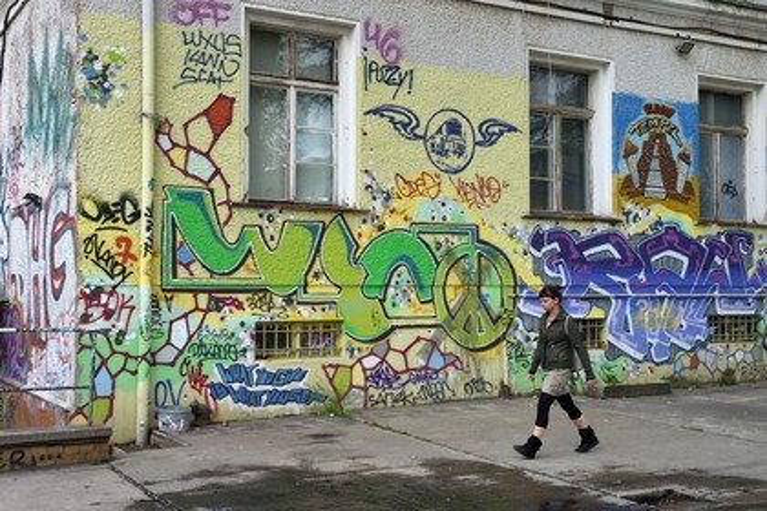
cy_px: 256
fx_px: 937
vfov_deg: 30.5
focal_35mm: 44
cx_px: 384
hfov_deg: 44.5
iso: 400
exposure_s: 1/250
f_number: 11
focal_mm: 44
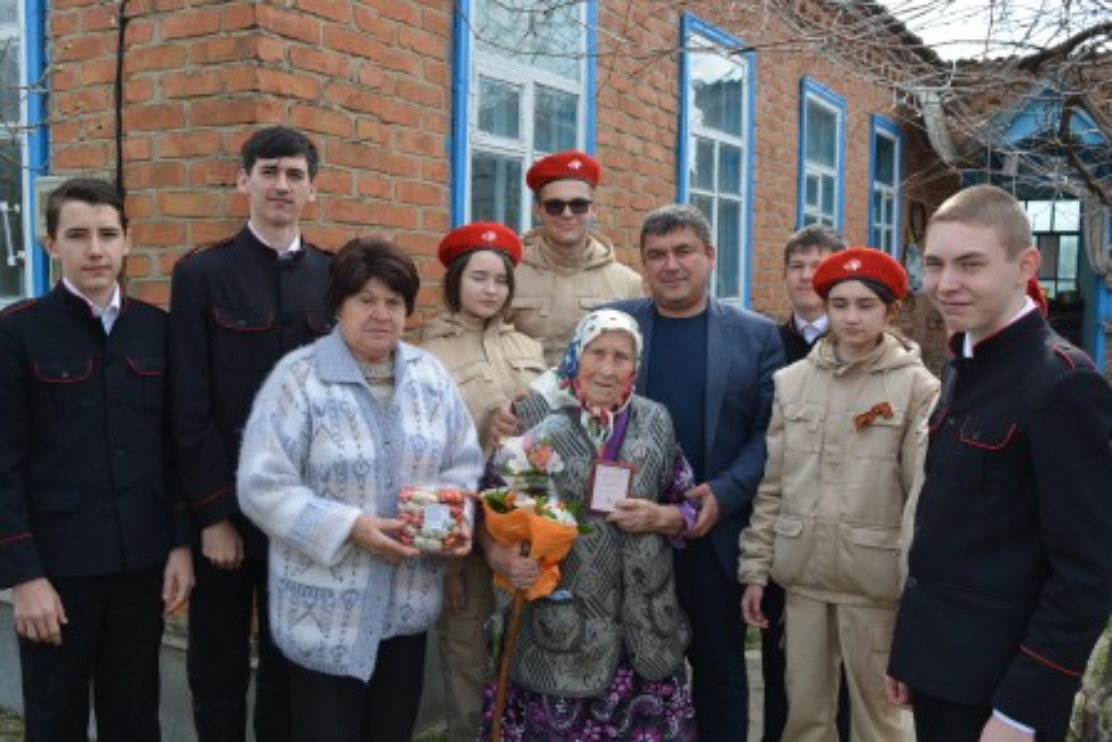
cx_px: 556
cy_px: 371
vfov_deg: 36.9
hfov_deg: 53.1
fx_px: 1112
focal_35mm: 36
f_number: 8
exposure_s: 1/250
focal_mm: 24
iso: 200
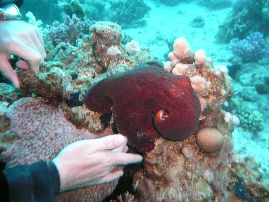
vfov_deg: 49.7
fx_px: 218
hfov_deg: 63.4
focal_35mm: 28
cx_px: 134
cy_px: 101
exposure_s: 1/30
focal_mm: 4.6
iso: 640
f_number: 3.3
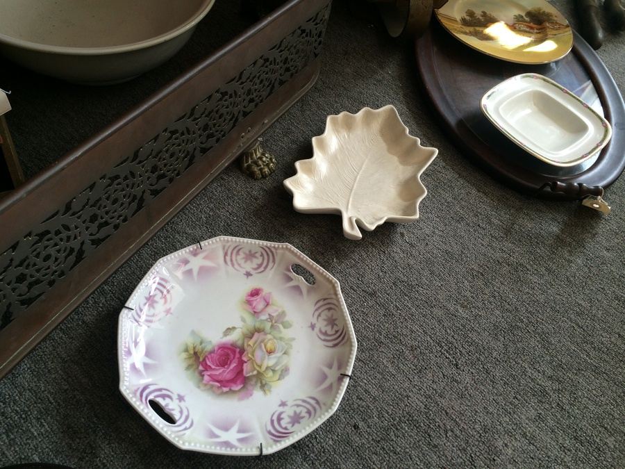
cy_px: 234
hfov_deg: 60.0
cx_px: 312
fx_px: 542
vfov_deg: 46.8
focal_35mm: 30
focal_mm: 4.12
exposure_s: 1/60
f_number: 2.2
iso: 50
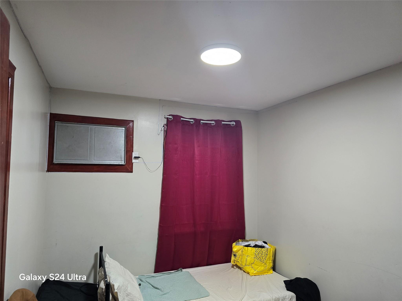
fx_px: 267
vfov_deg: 58.9
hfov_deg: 73.9
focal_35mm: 23
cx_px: 201
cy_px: 150
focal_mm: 6.3
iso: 400
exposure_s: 1/120
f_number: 1.7
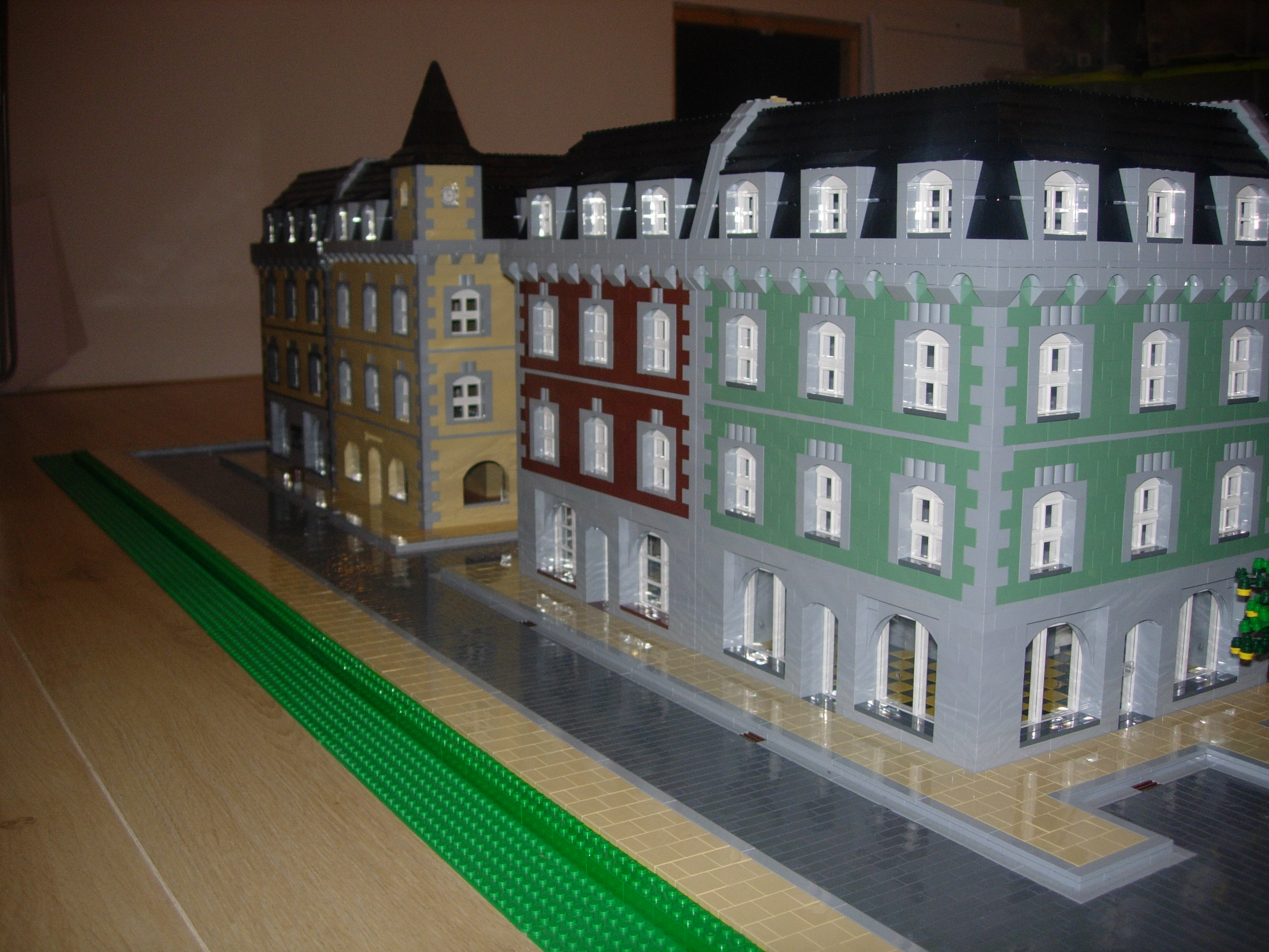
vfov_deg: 37.7
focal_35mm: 38
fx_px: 1393
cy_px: 476
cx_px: 634
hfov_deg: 49.0
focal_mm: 7.8
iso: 79
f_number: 2.8
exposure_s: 1/64
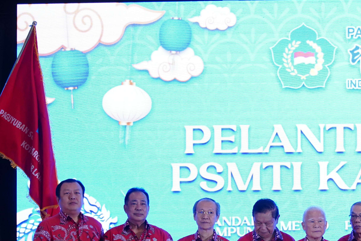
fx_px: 2226
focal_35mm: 222
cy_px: 270
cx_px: 422
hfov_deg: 9.2
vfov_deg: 6.2
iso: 2500
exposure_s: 1/400
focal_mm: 90
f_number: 2.8
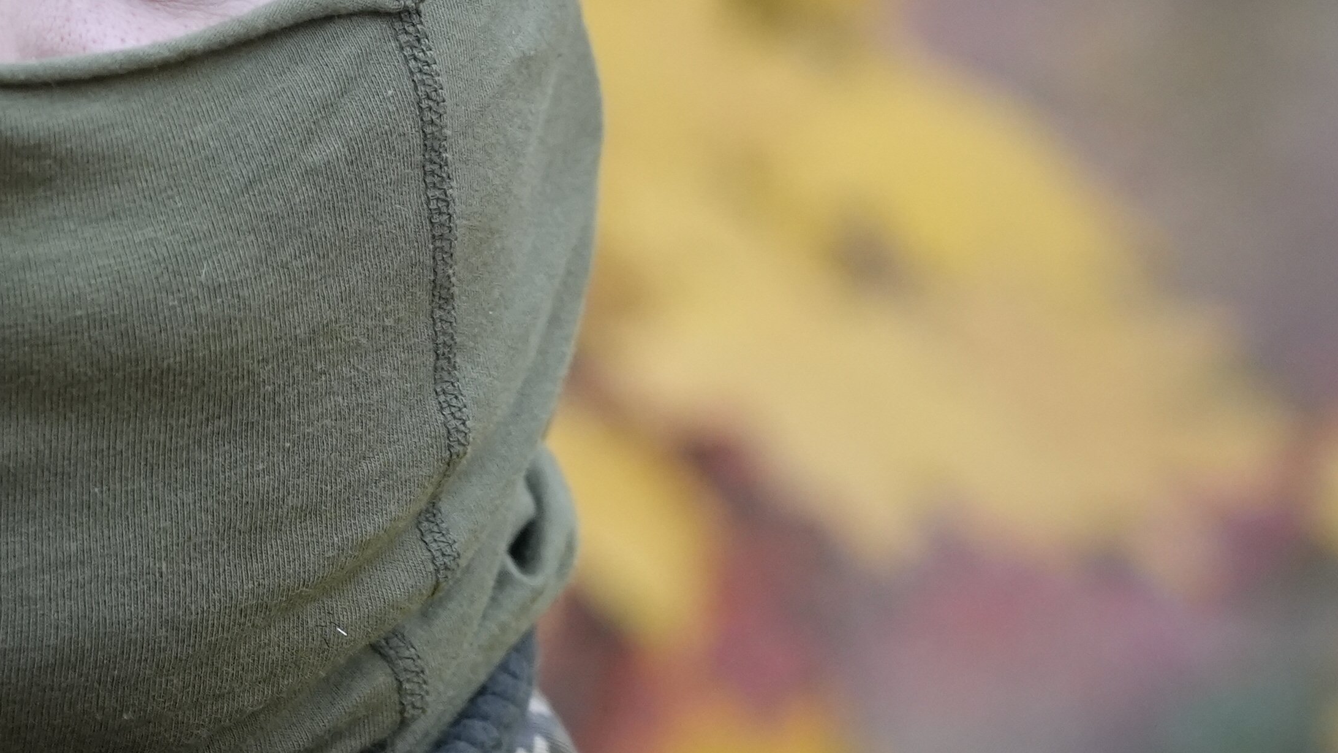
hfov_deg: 6.1
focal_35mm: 353
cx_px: -533
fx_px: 12523
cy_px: 324
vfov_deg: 3.4
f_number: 4
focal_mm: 105
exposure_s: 1/160
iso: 2000
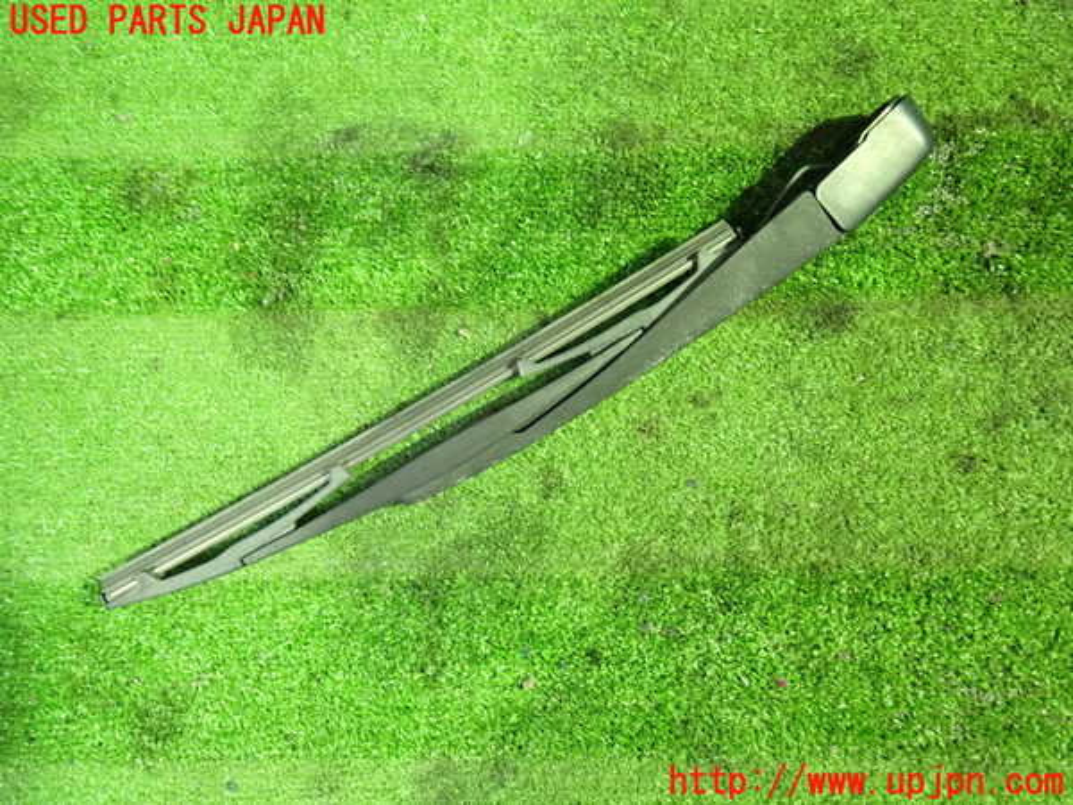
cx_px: 536
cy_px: 402
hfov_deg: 69.4
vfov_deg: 54.9
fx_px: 775
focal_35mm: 25
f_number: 2
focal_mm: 4.5
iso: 800
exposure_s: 1/20
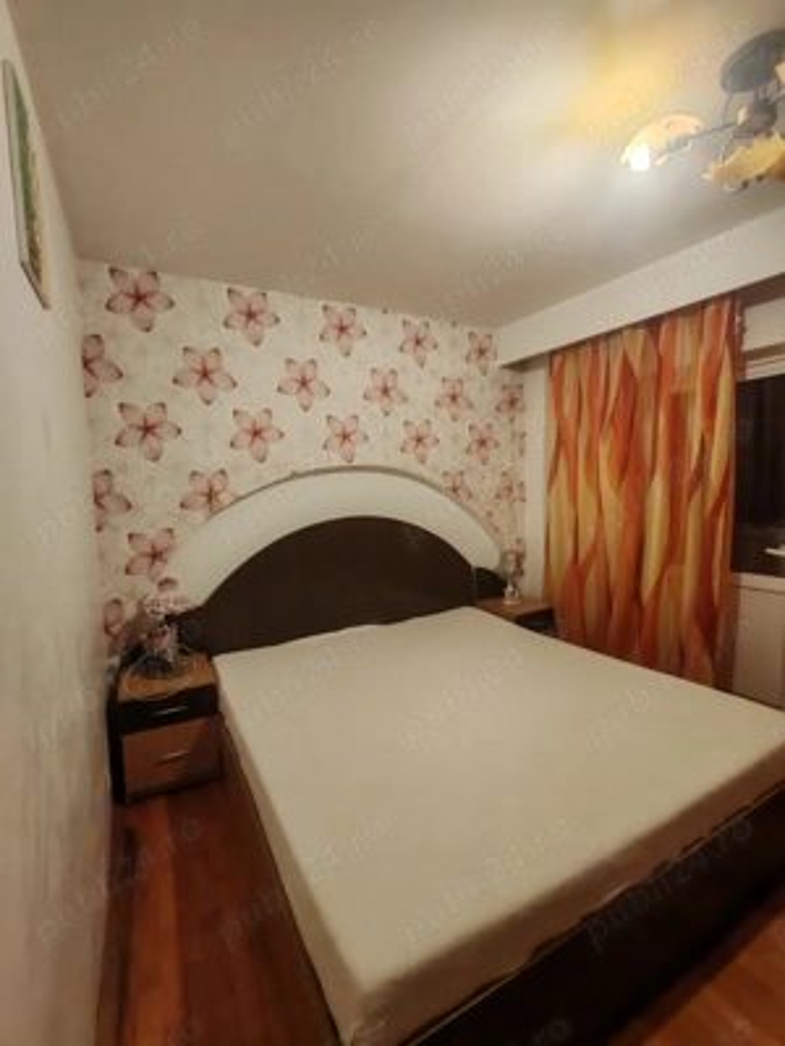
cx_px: 392
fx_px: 484
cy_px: 523
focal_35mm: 16
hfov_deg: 78.1
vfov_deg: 94.5
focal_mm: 1.96
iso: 250
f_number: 2.2
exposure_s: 1/33
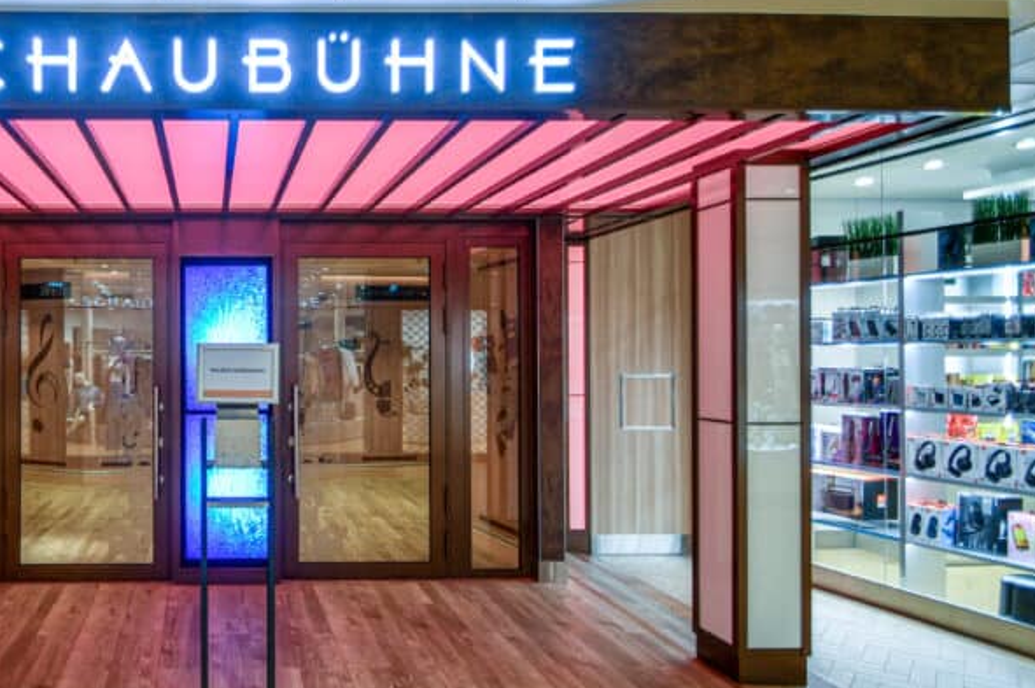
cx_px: 235
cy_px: 347
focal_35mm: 26
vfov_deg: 49.5
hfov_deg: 64.4
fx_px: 747
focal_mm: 10
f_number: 3.5
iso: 250
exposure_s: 1/60
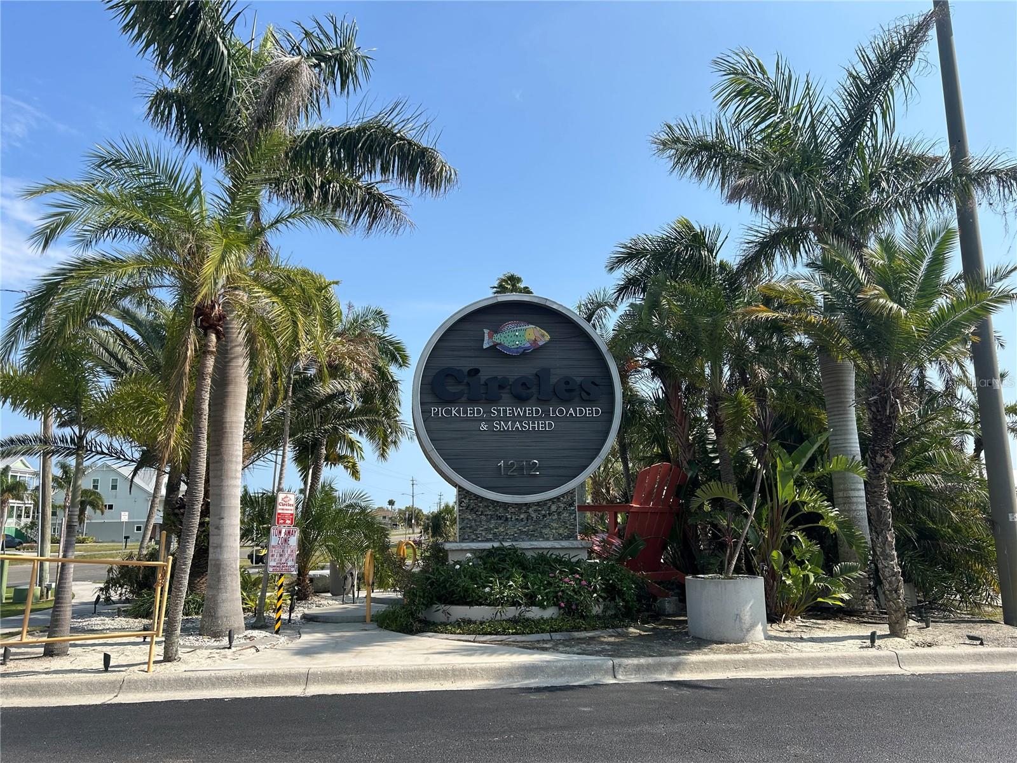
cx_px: 508
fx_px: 764
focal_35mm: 26
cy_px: 382
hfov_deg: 67.3
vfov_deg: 53.1
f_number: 1.5
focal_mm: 5.7
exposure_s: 1/3356
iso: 50
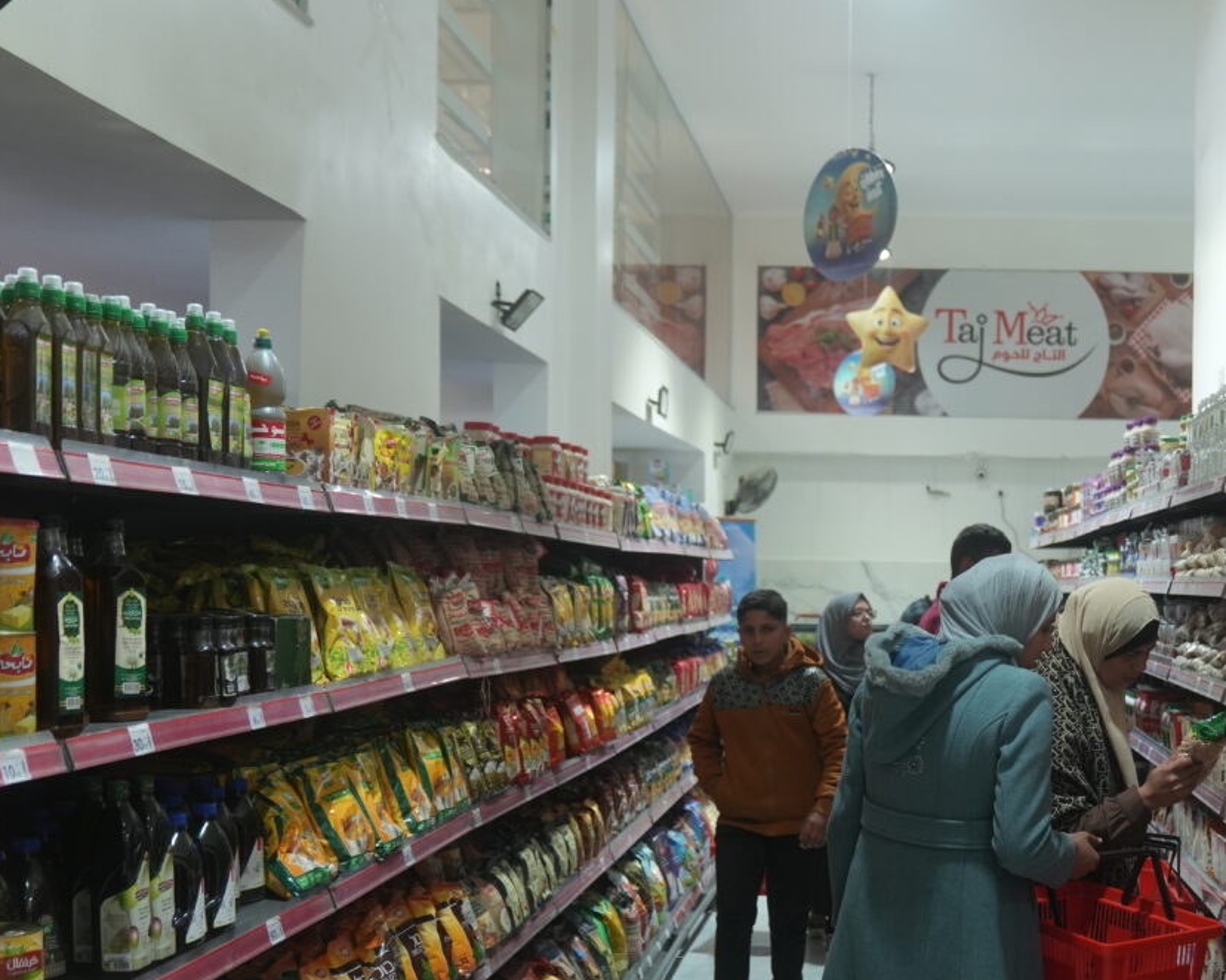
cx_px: 991
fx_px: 1705
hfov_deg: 38.0
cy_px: 665
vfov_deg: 31.8
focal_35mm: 47
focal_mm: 27
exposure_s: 1/320
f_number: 2.8
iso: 1000
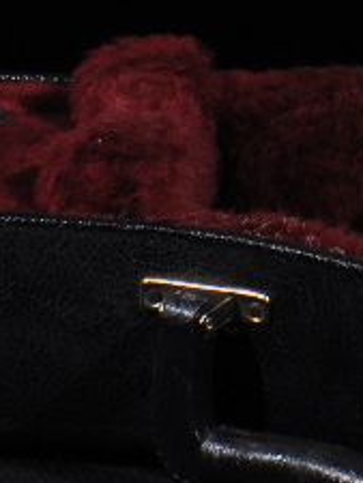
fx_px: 5713
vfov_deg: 4.8
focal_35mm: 409
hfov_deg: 3.6
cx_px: 305
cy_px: -266
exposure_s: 1/160
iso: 400
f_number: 13
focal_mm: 50
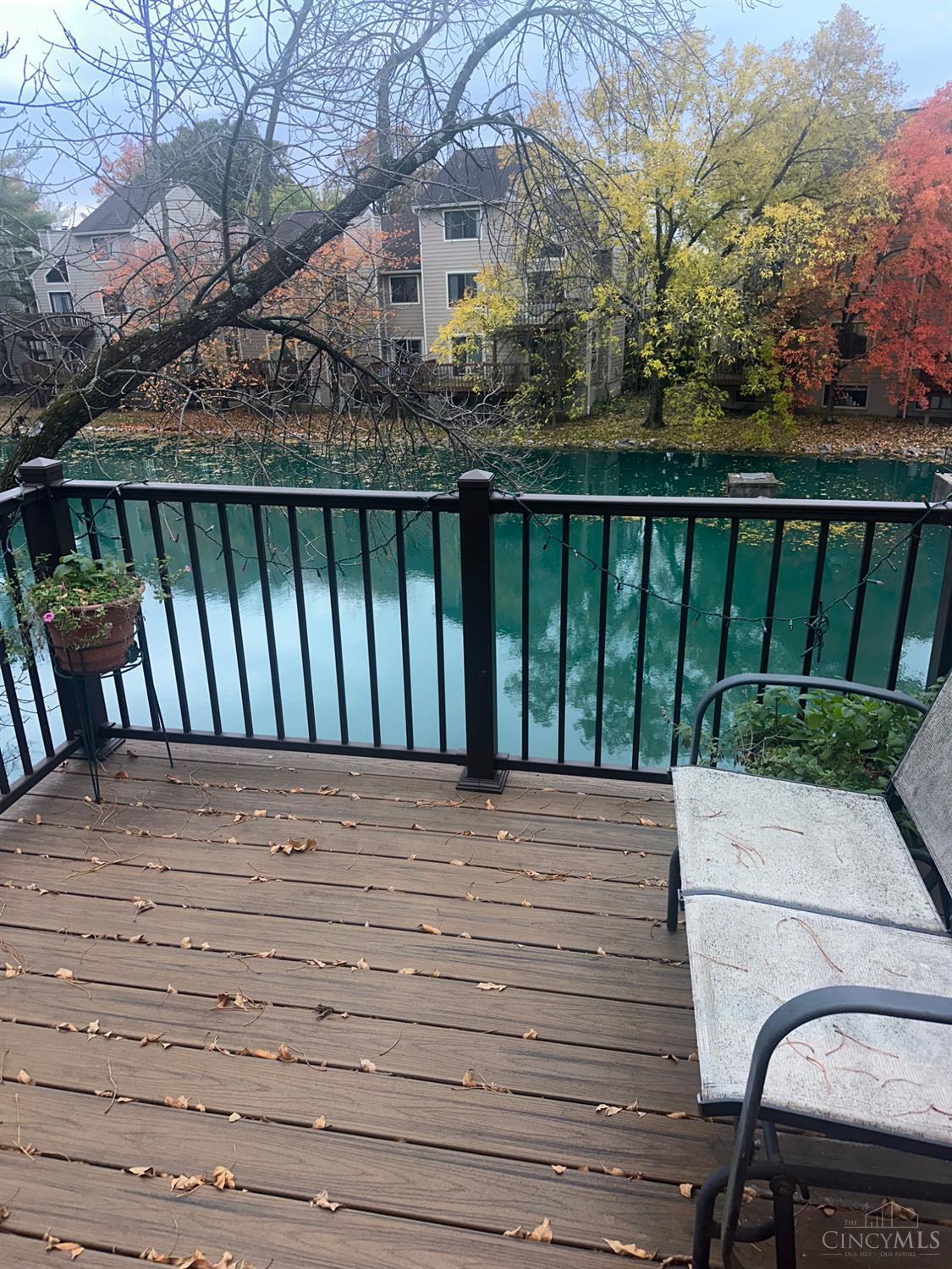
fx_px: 880
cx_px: 476
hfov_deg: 56.8
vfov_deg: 71.6
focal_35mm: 24
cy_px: 634
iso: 50
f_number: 1.78
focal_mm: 6.86
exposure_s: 1/63
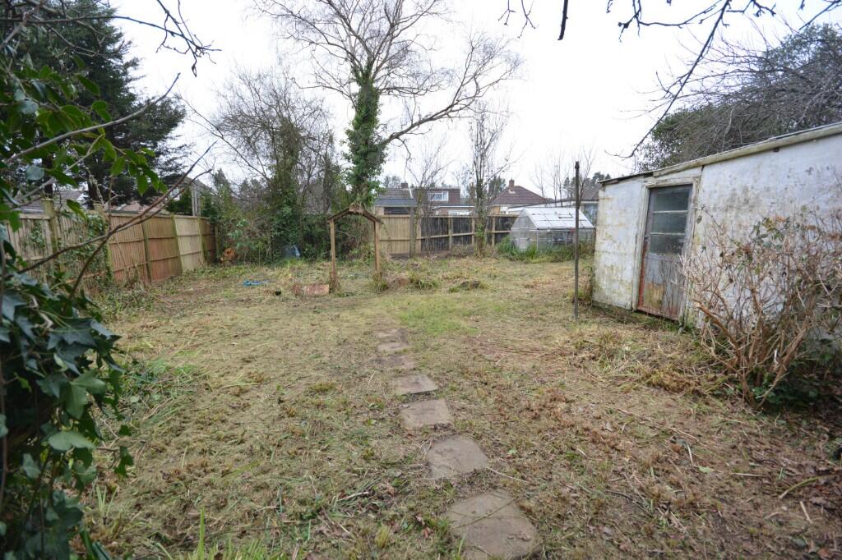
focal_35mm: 15
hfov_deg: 100.4
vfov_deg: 77.3
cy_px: 280
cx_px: 421
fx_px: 351
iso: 400
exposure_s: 1/20
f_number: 8
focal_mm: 10
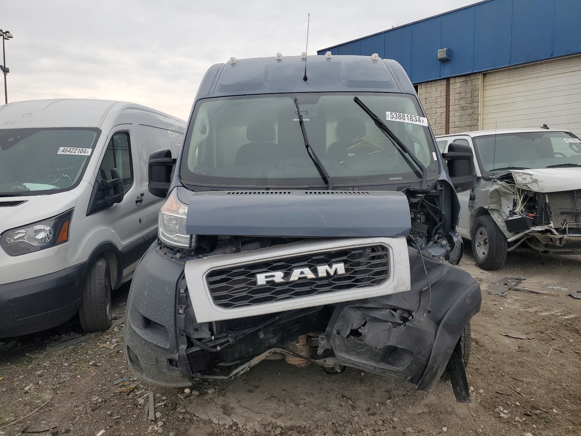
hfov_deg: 67.3
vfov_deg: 53.1
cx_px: 290
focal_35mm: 26
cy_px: 218
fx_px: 436
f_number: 1.5
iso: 50
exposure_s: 1/714
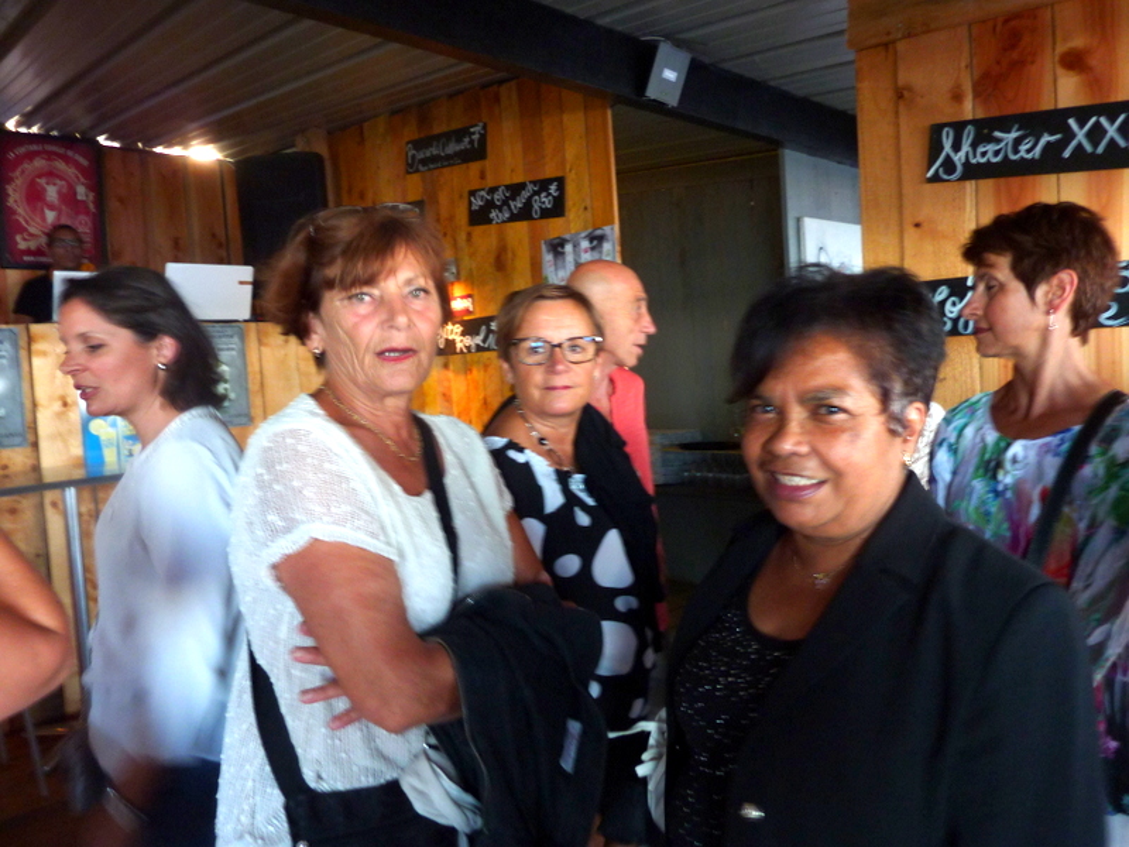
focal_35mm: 25
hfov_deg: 69.4
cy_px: 424
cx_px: 564
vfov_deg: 54.9
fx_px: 815
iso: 80
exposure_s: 1/8
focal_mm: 4.1
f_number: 3.3
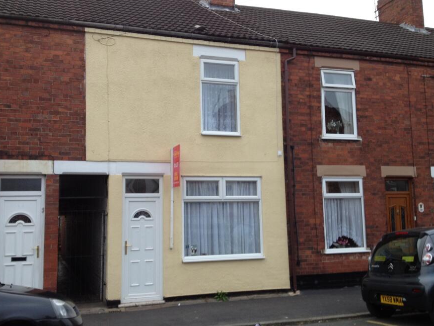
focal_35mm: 41
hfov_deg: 45.7
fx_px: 514
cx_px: 201
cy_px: 159
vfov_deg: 35.2
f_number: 2.4
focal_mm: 4.28
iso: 50
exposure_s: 1/40
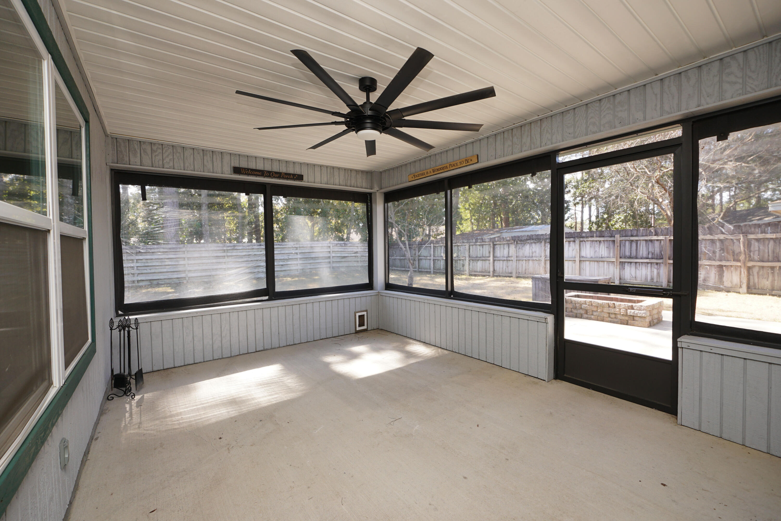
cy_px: 260
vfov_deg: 77.3
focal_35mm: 15
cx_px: 390
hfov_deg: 100.4
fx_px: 325
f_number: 4
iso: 160
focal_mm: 10
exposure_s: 1/60
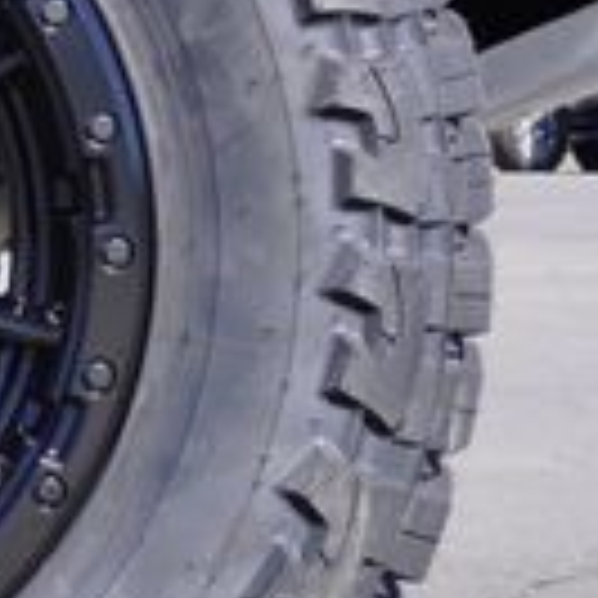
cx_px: -396
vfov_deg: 11.4
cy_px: 220
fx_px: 2991
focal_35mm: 153
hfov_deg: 10.8
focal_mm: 25
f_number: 8
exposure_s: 1/100
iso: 100
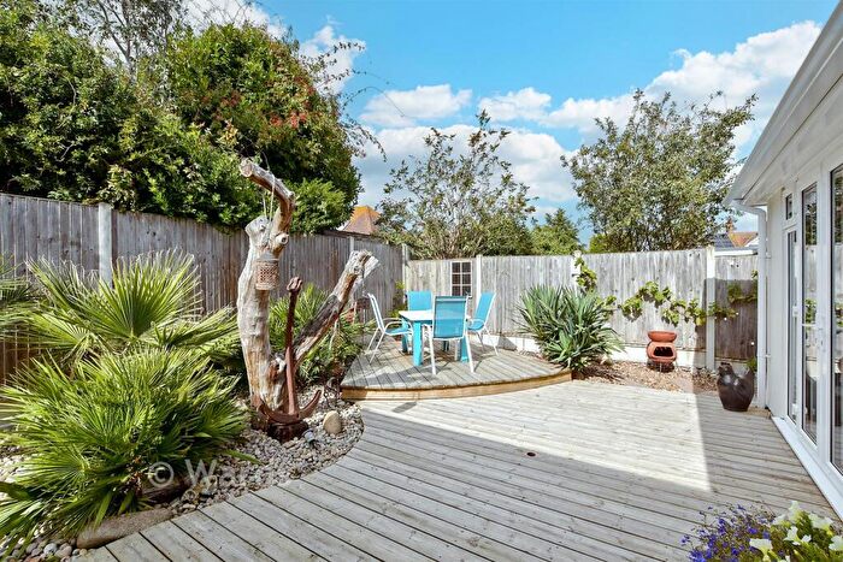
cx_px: 422
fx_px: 351
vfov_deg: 77.4
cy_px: 281
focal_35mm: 15
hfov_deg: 100.4
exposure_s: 1/250
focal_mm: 10
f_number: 8
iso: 160
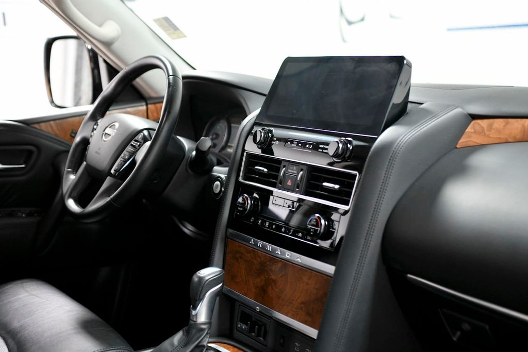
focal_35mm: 52
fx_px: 763
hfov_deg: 38.2
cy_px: 176
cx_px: 264
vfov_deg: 26.0
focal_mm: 52
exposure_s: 1/200
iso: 2500
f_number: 3.5
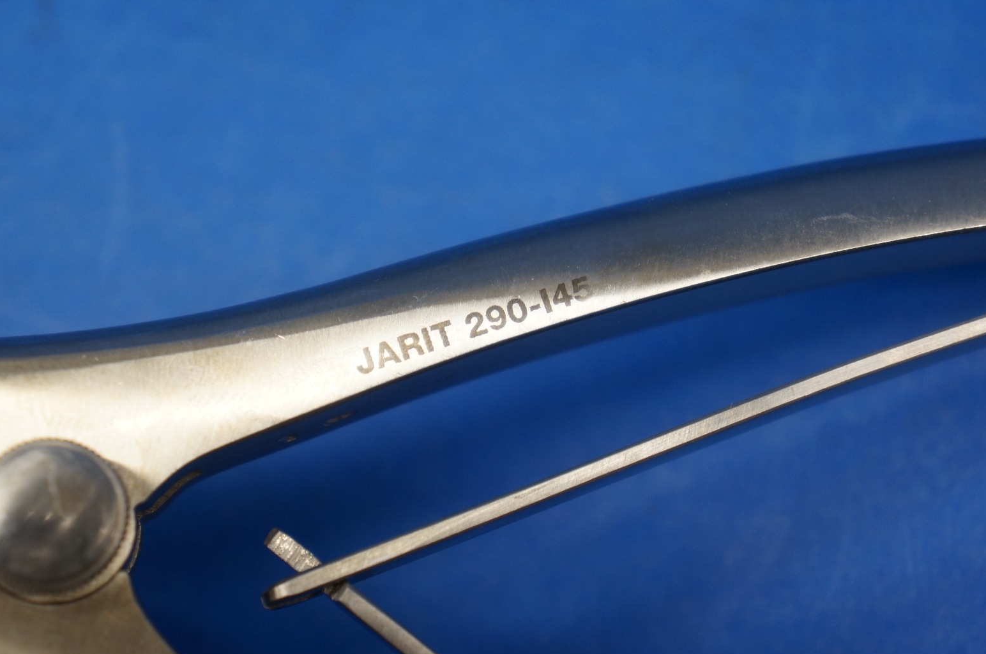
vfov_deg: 15.9
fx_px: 2339
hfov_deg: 23.8
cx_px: 478
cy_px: 328
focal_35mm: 86
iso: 400
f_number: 5.6
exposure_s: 1/100
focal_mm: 55
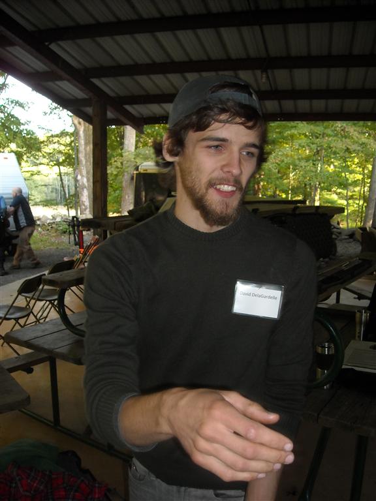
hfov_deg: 40.7
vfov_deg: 52.6
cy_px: 250
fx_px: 507
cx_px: 188
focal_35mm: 35
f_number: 2.8
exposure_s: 1/60
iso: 200
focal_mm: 5.7
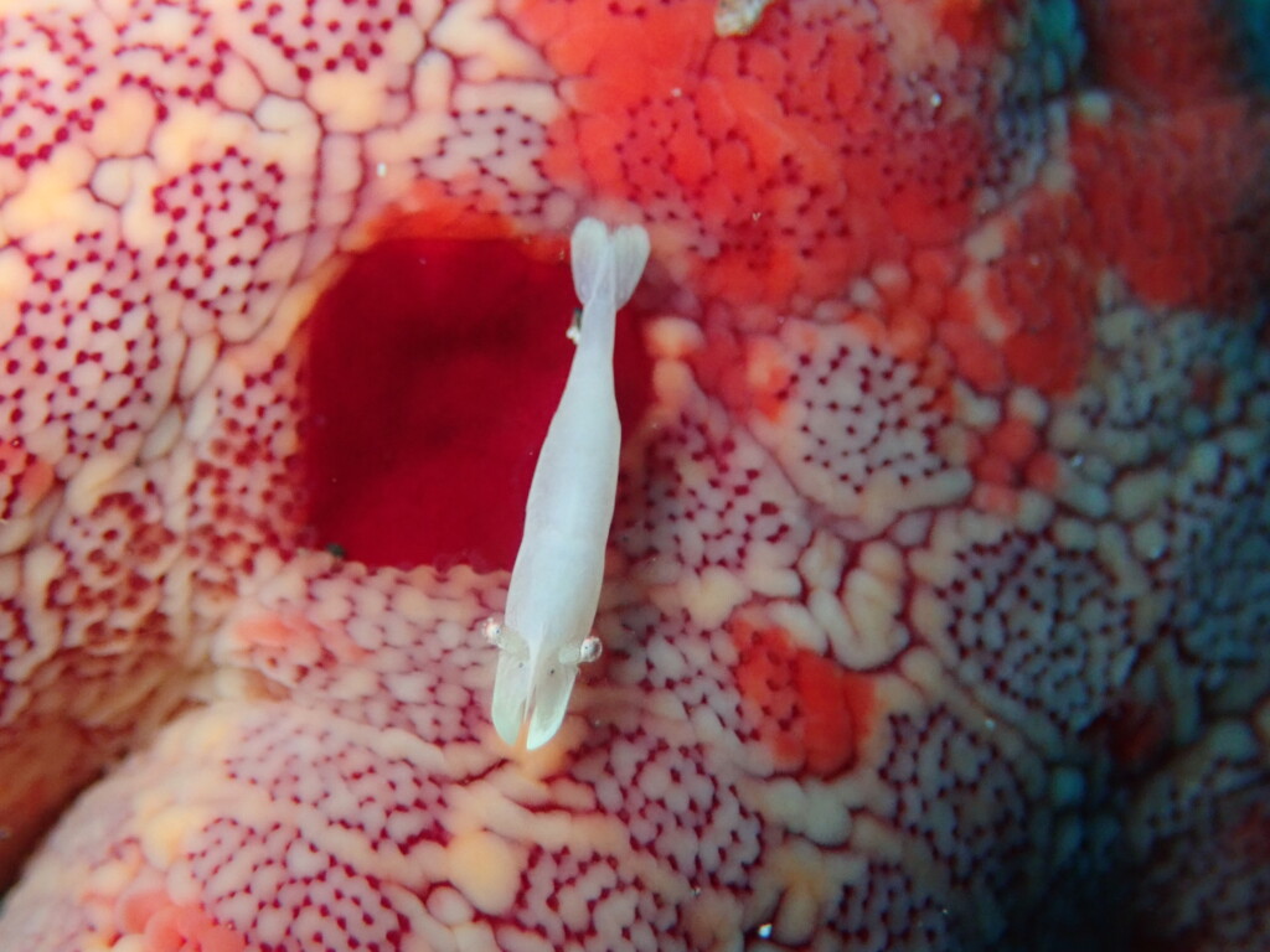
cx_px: 635
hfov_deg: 31.7
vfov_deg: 24.0
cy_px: 476
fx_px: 2238
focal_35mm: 61
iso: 800
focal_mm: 11.01
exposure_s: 1/60
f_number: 10
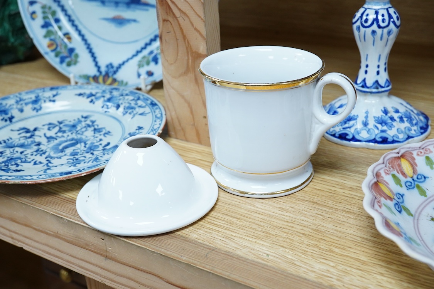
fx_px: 542
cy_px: 144
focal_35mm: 45
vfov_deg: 29.9
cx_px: 217
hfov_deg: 43.6
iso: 2500
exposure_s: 1/160
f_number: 10
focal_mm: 30
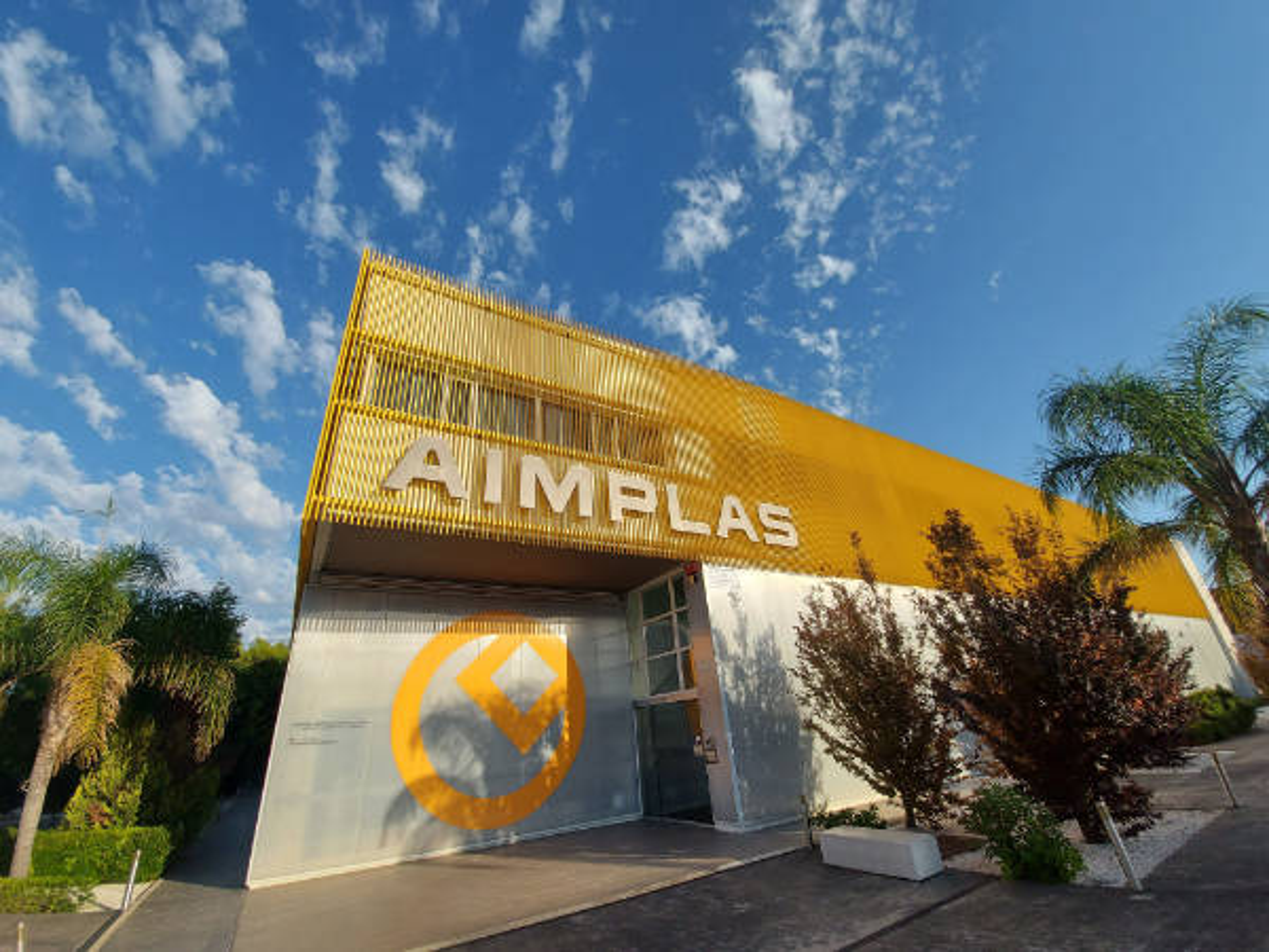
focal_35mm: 13
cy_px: 476
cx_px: 634
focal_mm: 1.7
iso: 50
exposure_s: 1/1696
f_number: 2.2
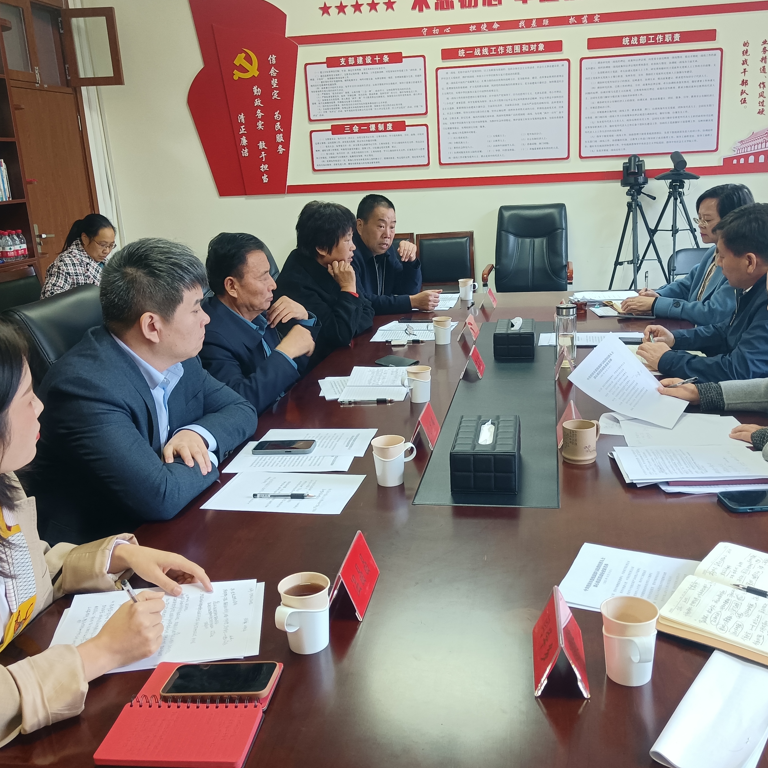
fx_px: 803
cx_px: 415
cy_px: 383
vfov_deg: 51.1
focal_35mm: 32
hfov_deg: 51.0
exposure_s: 1/50
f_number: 1.9
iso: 497
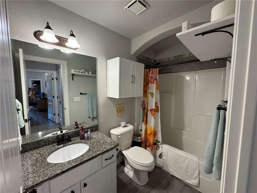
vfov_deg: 85.7
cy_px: 96
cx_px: 128
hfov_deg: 102.1
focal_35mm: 14
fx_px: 104
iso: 250
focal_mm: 2.22
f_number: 2.2
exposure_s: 1/60
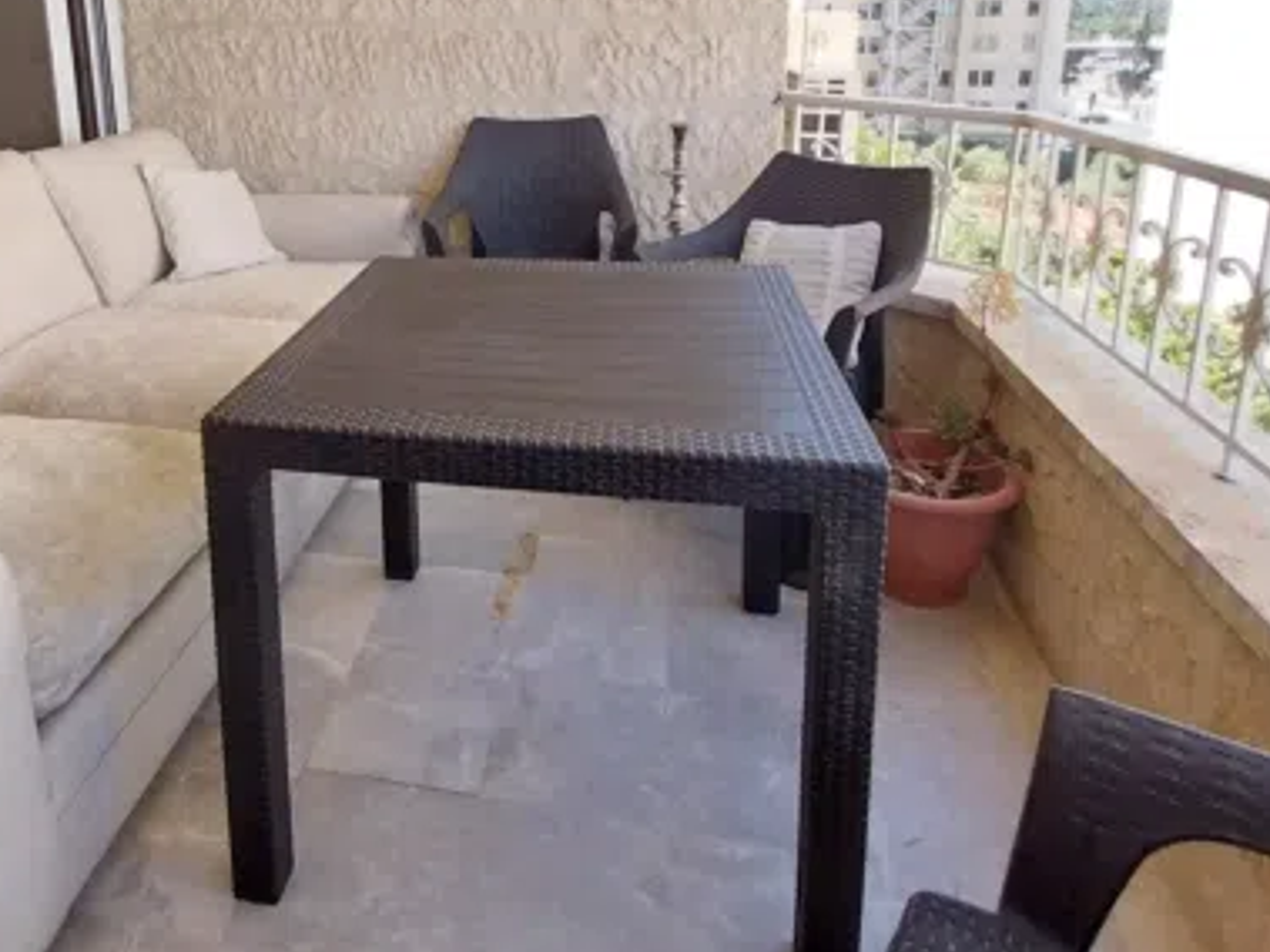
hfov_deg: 70.7
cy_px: 213
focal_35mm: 24
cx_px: 493
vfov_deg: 53.6
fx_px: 880
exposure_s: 1/196
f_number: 2.2
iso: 64
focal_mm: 1.3
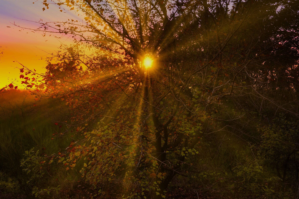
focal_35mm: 41
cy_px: 100
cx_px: 150
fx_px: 341
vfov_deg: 32.6
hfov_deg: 47.4
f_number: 5.6
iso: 160
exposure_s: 1/55
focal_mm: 27
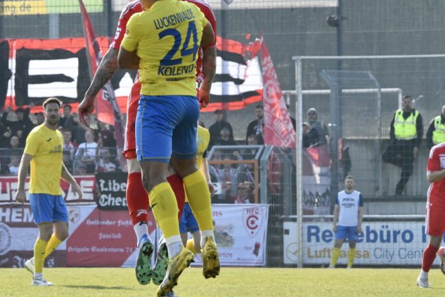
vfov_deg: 3.0
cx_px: 169
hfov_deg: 4.4
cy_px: 95
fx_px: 5738
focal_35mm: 464
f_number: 20
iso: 8000
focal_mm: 300
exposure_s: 1/1600
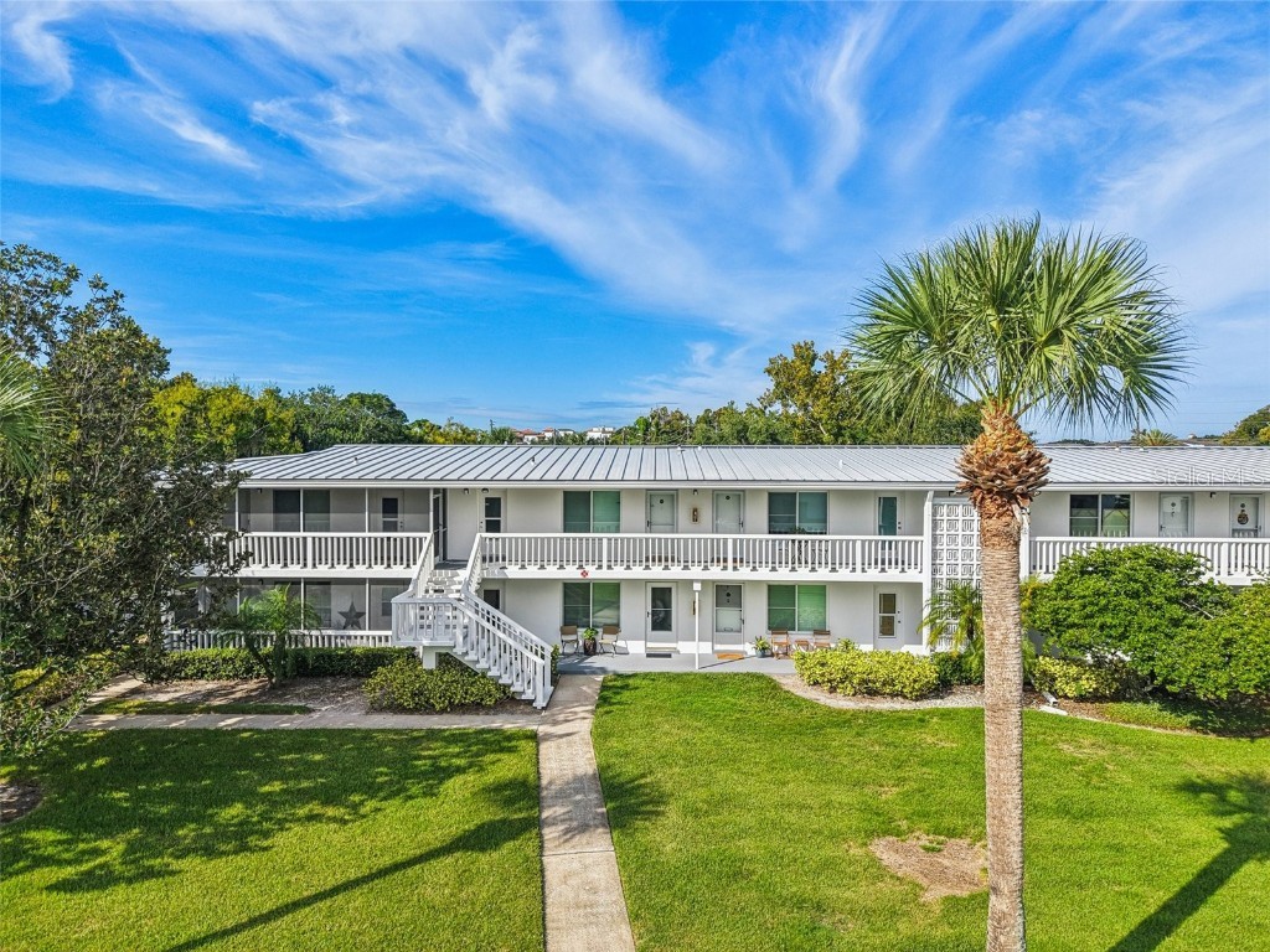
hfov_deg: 71.6
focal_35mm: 24
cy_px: 476
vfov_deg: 56.8
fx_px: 881
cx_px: 635
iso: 150
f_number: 1.8
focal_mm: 8.67
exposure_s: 1/4000
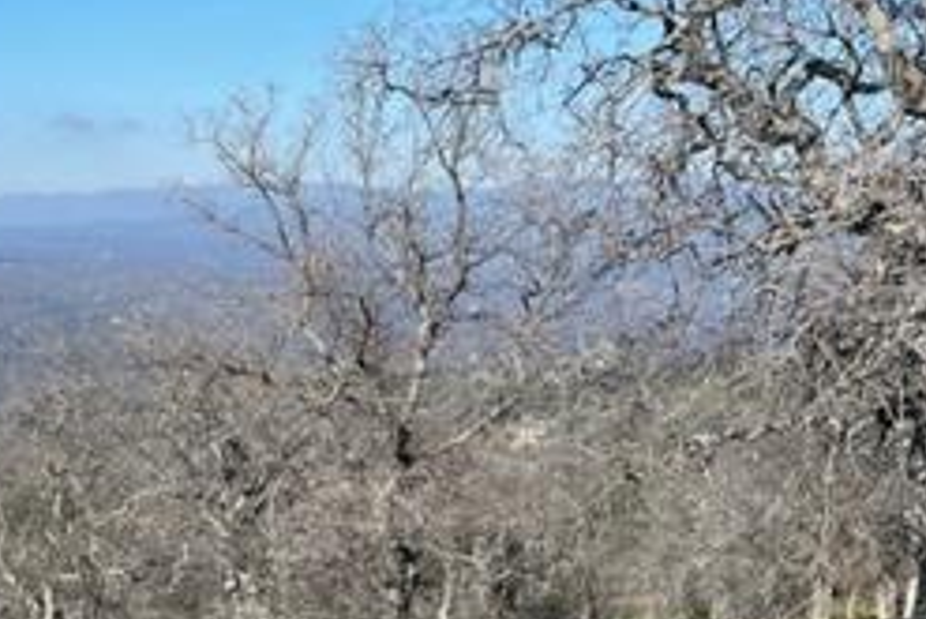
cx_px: -116
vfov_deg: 19.0
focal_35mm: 70
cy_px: 593
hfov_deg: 26.4
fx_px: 1802
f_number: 1.6
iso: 50
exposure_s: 1/3623
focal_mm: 5.1
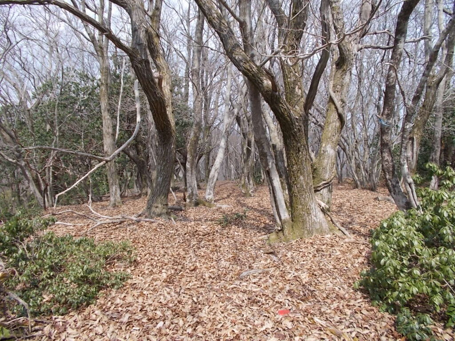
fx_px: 342
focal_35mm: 26
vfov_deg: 53.1
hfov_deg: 67.3
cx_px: 228
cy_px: 170
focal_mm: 4.6
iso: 80
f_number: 3.2
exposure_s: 1/400
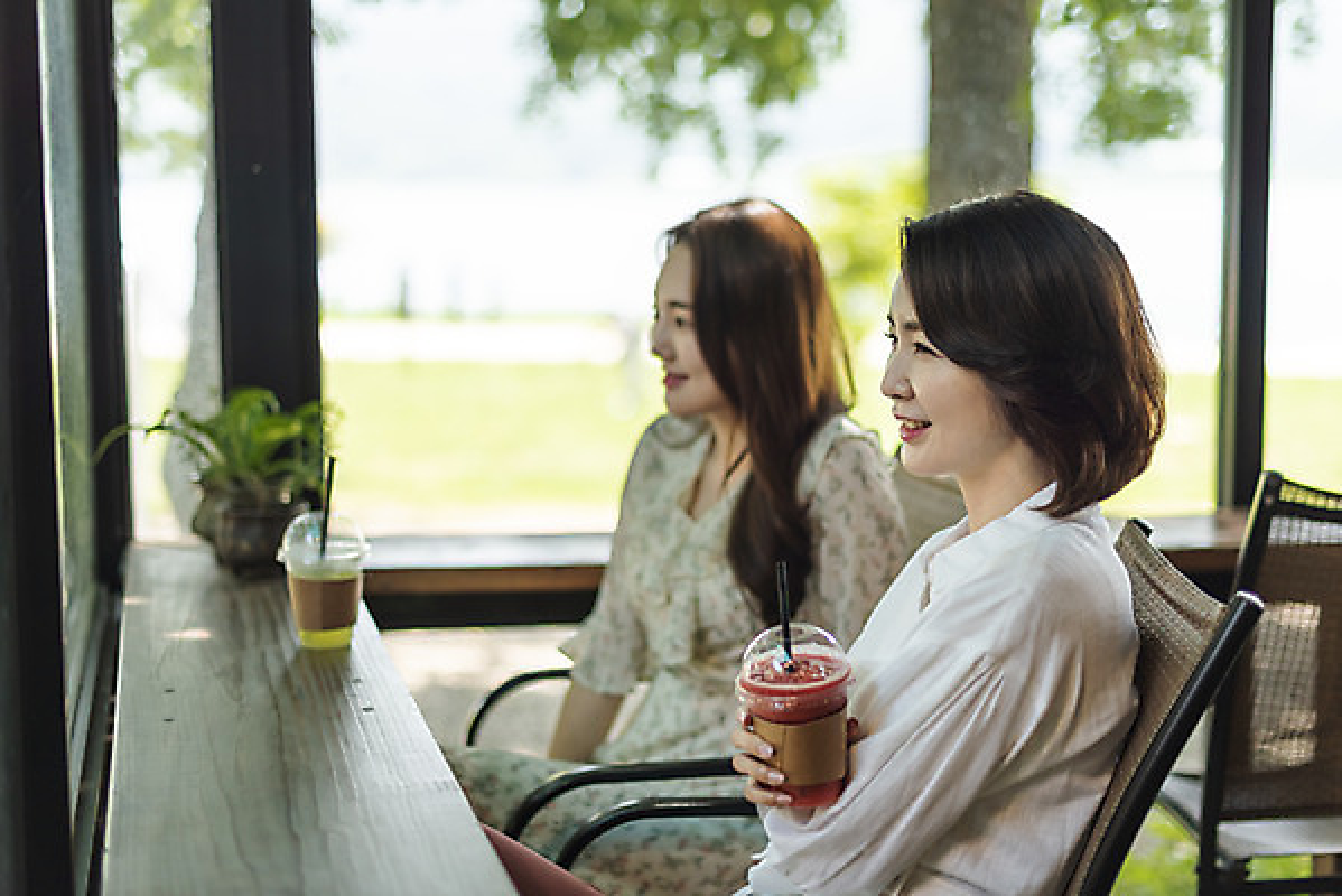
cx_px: 671
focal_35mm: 50
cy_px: 448
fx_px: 1865
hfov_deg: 39.6
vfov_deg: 27.0
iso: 100
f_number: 1.8
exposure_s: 1/1250
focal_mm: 50
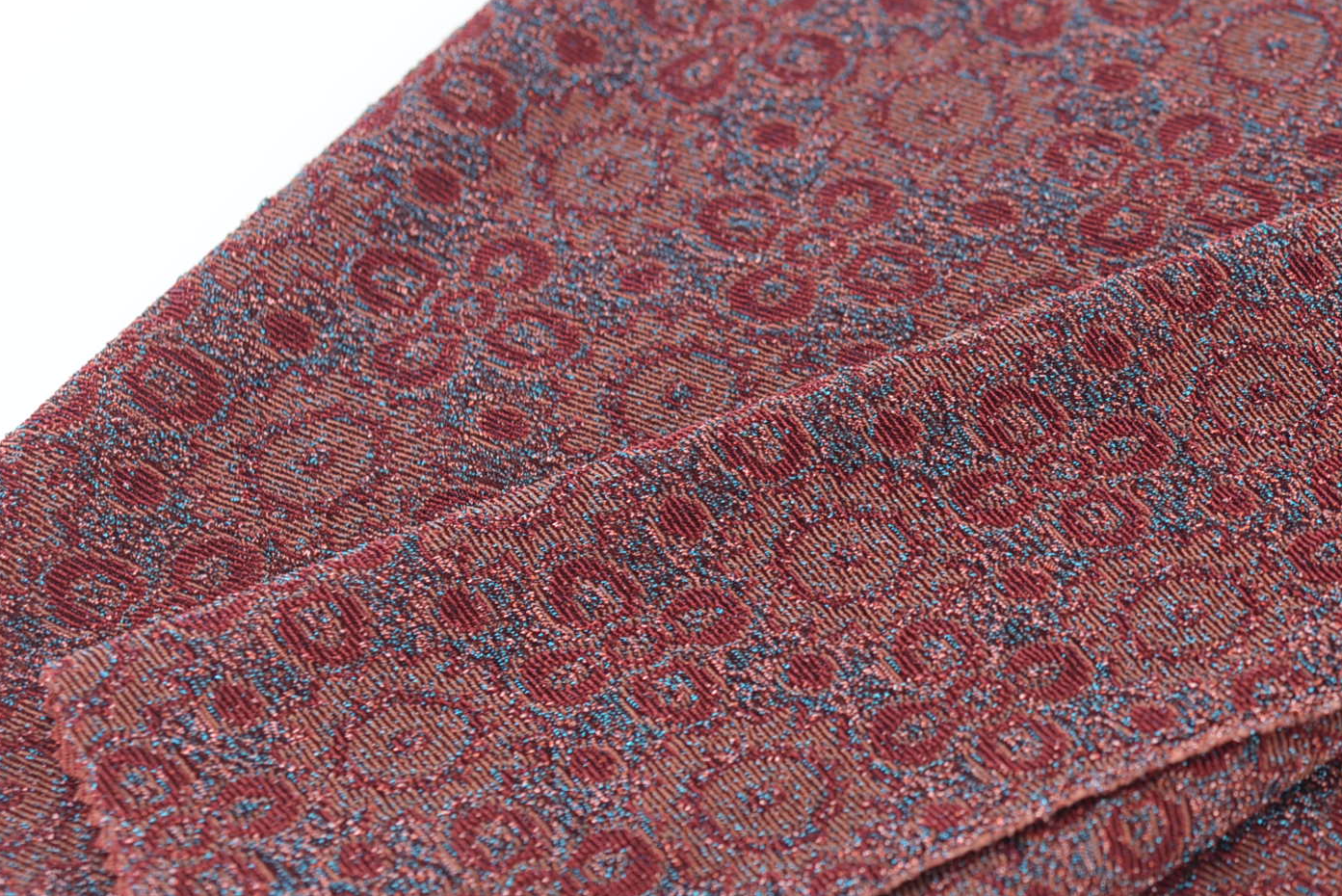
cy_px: 378
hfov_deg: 18.3
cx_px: 1443
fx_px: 4027
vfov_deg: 12.7
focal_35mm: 108
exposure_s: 1/60
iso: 100
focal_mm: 50
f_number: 4
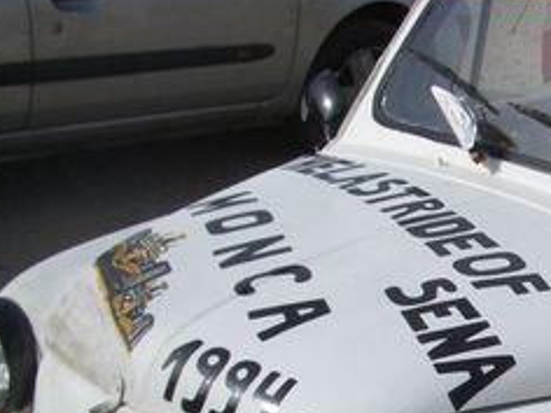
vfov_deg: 15.4
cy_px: 364
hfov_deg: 19.4
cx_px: 675
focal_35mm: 95
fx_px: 1512
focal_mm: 5.8
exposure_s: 1/1000
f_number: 4.3
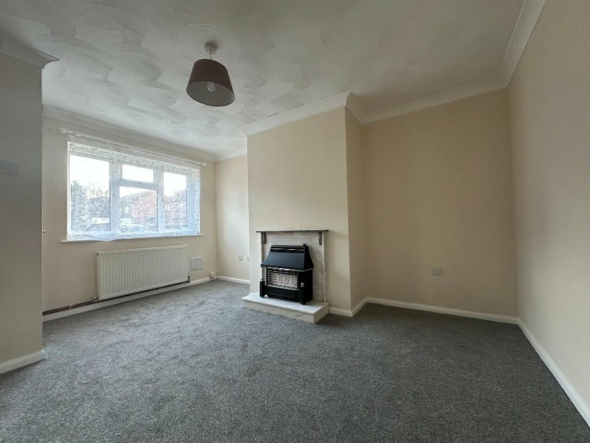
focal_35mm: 14
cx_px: 295
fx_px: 239
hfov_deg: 102.1
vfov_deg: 85.7
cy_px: 222
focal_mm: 2.22
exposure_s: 1/60
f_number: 2.2
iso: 320
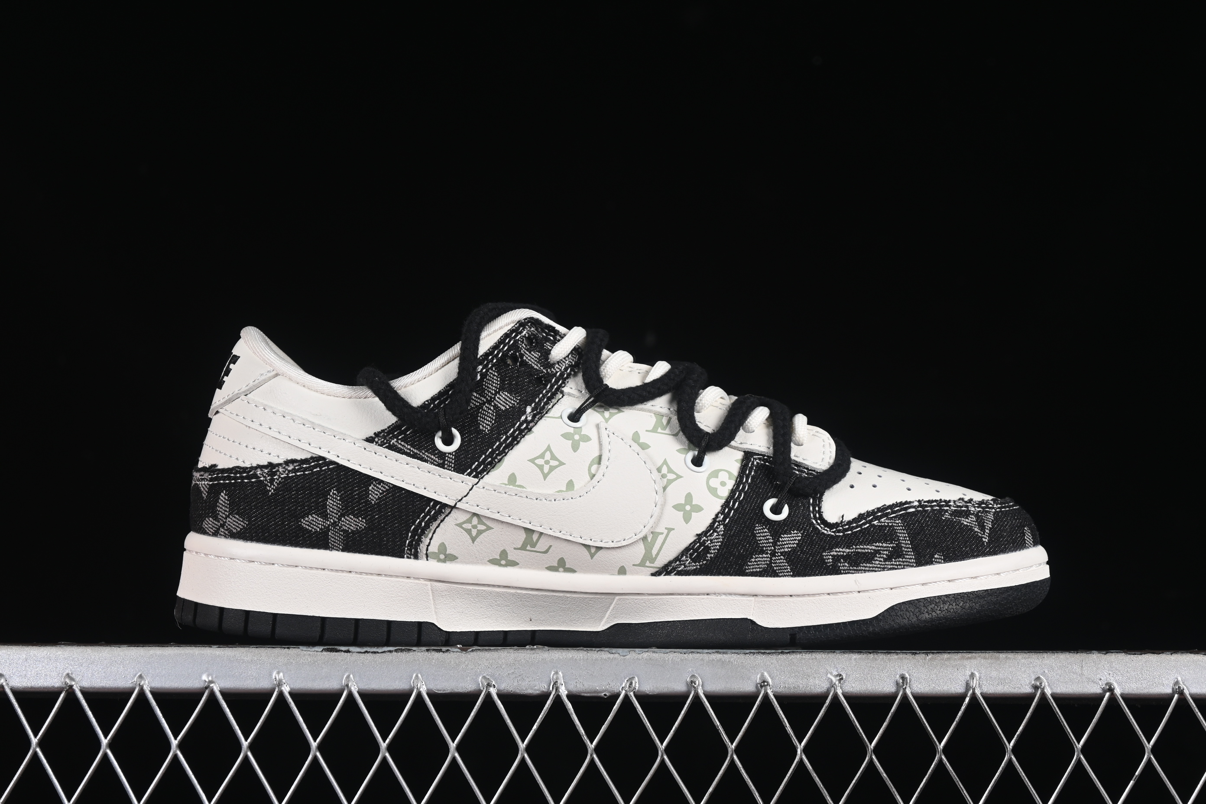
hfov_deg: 27.0
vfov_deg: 18.2
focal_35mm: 75
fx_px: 2512
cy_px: 402
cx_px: 603
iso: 160
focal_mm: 50
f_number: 7.1
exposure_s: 1/80
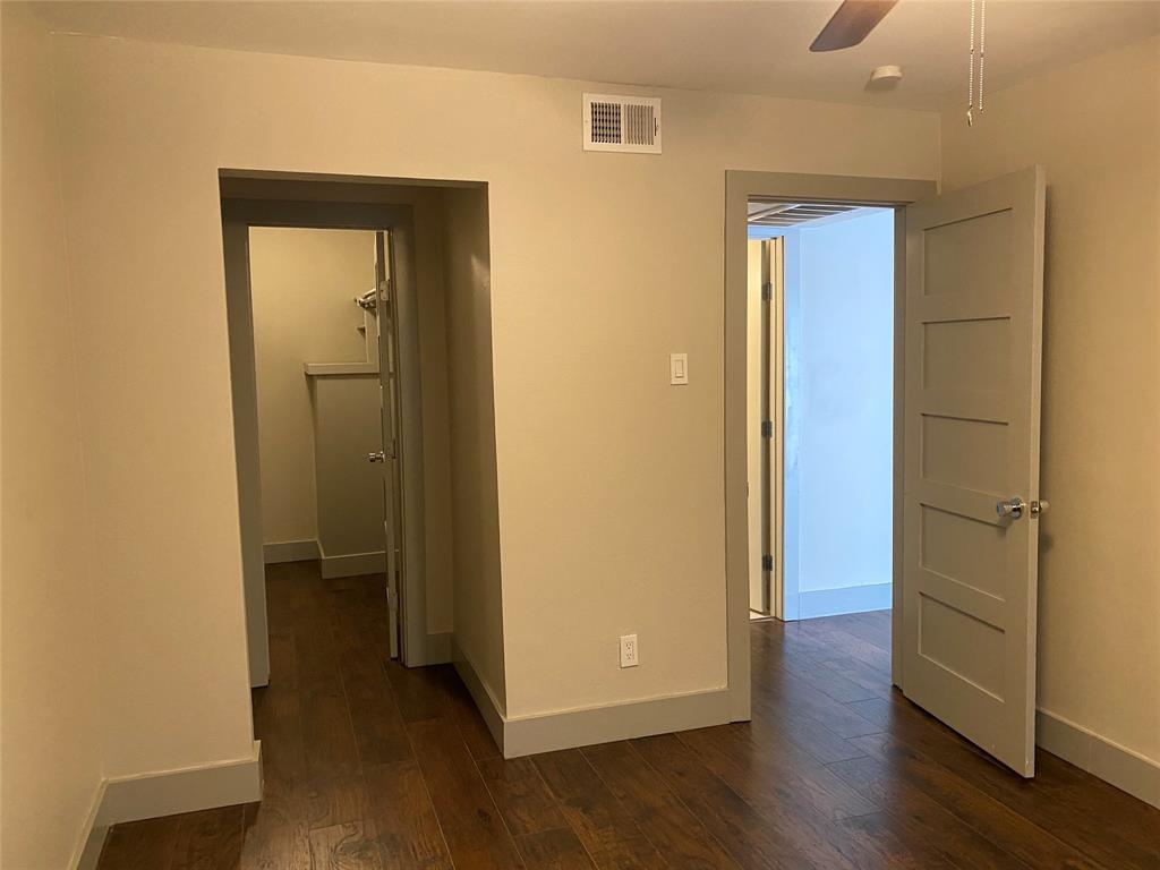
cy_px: 435
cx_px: 580
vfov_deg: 53.1
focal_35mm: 26
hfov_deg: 67.3
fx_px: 871
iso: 400
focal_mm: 4.25
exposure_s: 1/60
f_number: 1.8
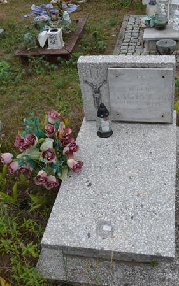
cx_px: 104
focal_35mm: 46
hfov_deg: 28.1
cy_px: 127
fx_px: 357
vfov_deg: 43.6
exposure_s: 1/125
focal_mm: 21
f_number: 5.6
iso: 100
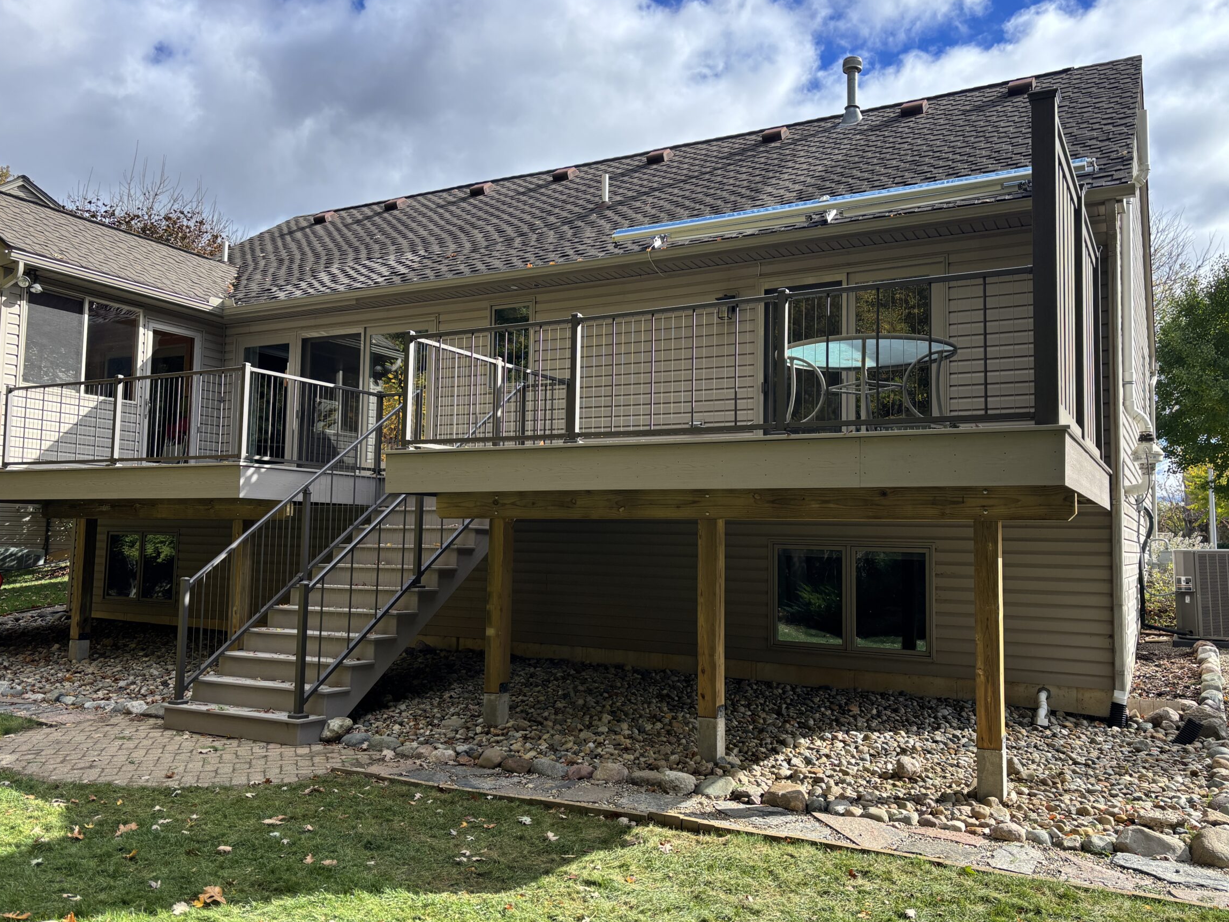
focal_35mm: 29
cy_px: 455
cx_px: 601
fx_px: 1030
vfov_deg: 48.2
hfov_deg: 61.7
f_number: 1.6
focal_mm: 5.96
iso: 50
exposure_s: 1/1344
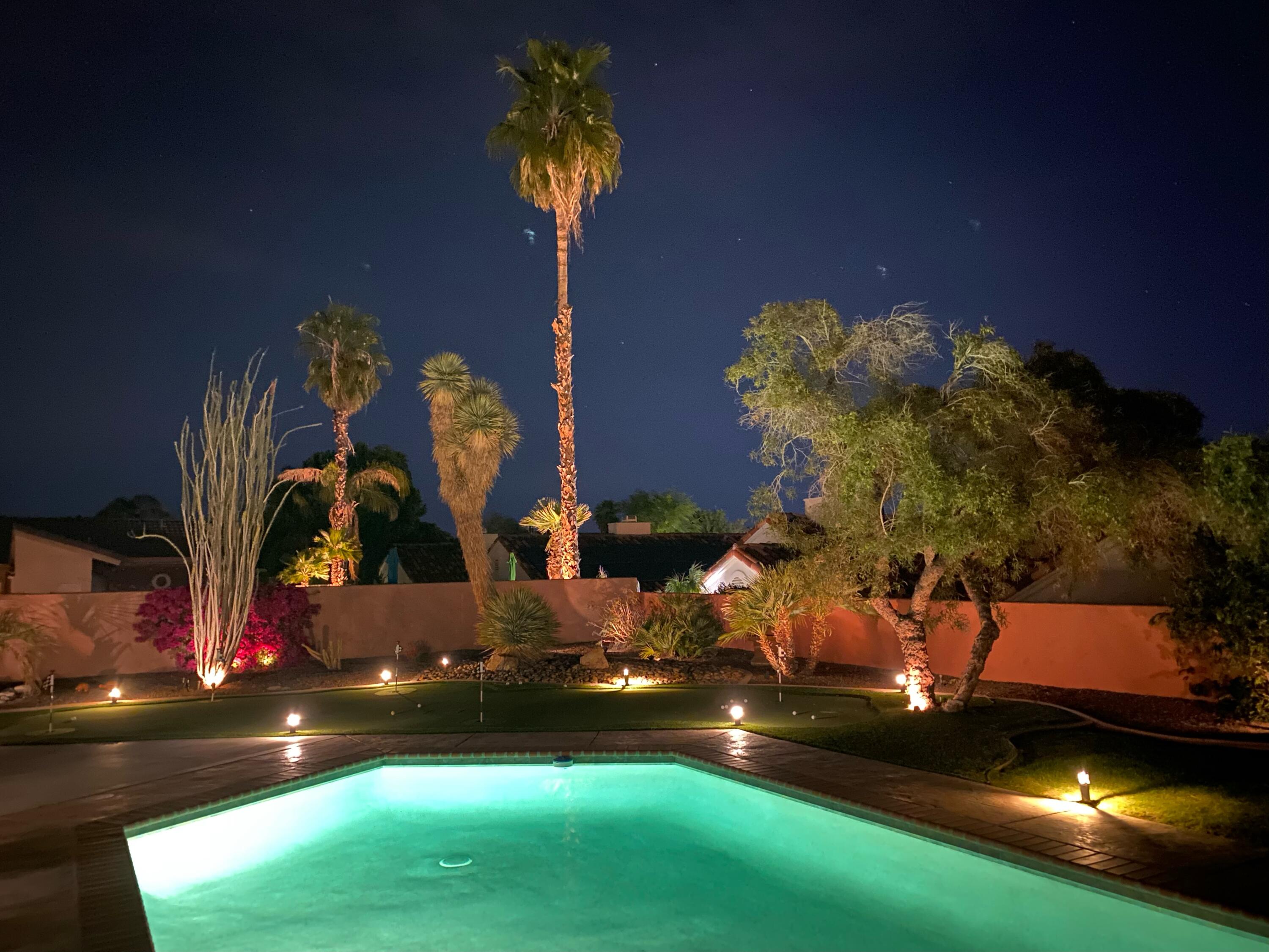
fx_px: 953
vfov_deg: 53.1
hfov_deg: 67.3
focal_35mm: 26
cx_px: 634
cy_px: 476
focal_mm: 4.25
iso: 800
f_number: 1.8
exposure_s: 1/2
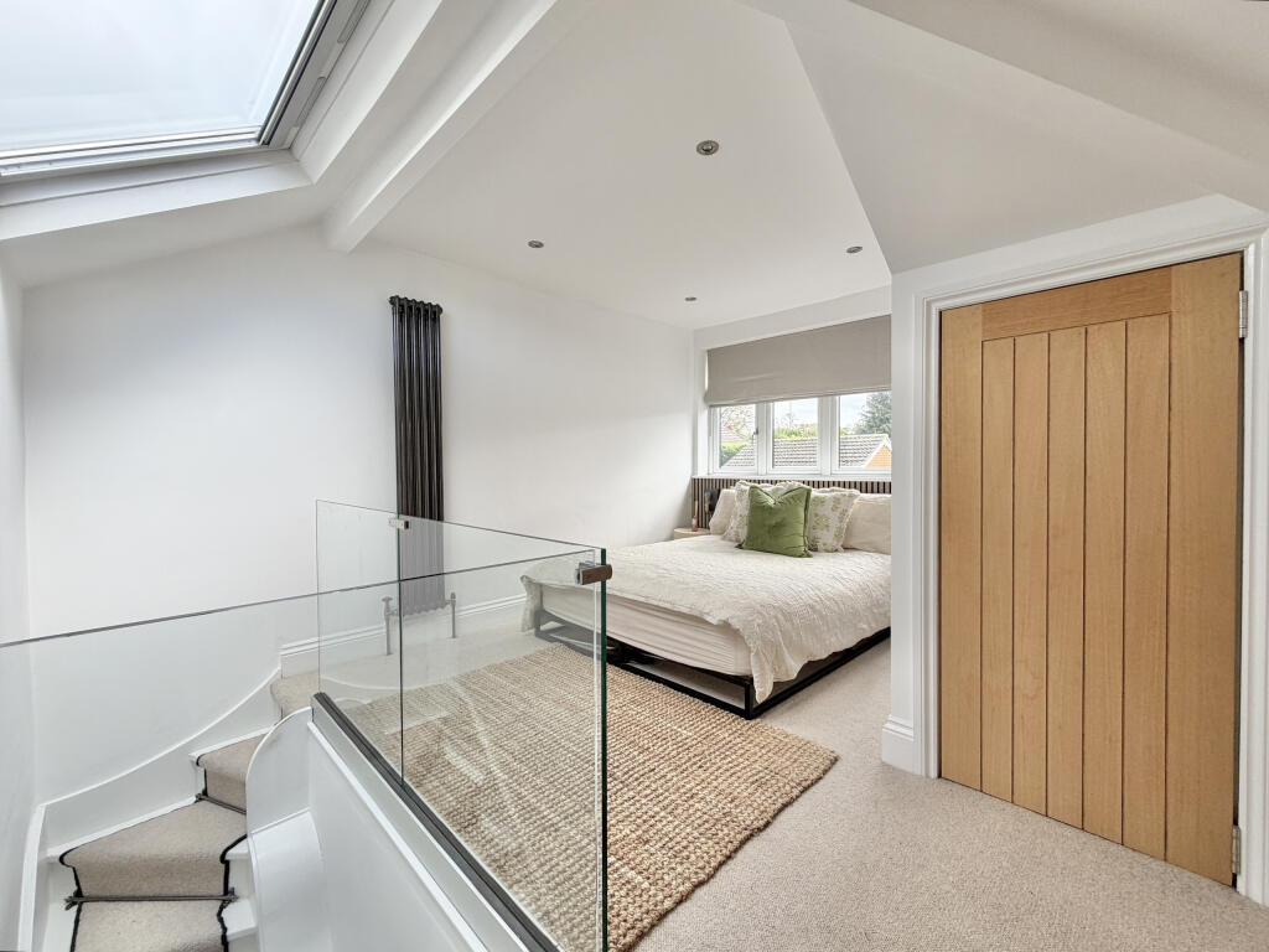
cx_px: 634
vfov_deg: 85.7
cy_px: 476
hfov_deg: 102.1
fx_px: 513
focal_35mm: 14
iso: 64
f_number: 2.2
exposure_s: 1/121
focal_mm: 2.22
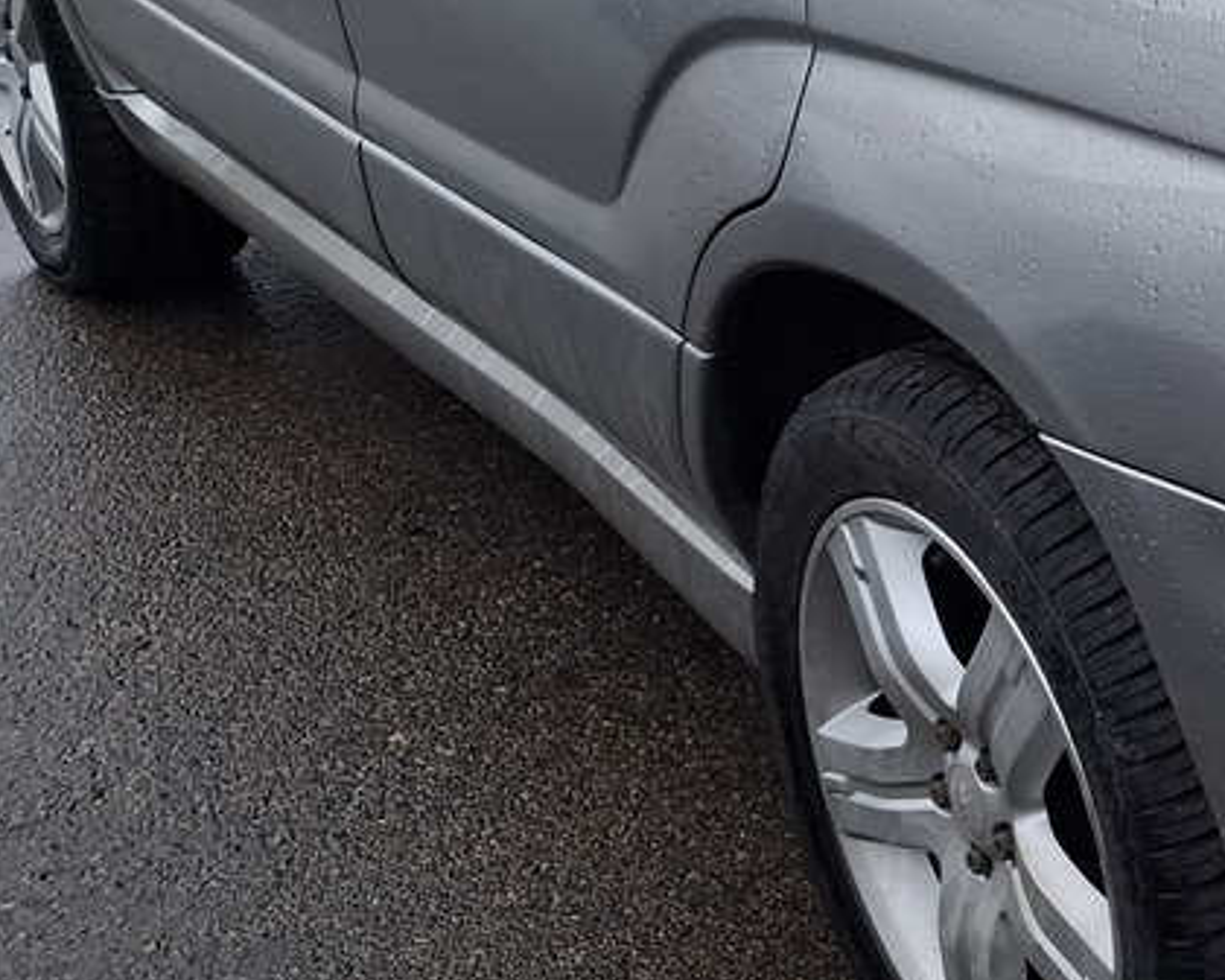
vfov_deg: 19.8
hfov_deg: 21.8
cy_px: 242
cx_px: 1671
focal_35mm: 77
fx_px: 2792
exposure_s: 1/50
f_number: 1.8
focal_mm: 5.54
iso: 250
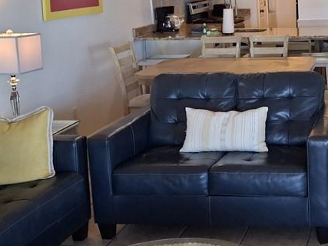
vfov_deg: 24.0
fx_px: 568
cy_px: 51
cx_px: 334
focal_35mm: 60
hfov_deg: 29.8
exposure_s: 1/120
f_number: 1.8
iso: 200
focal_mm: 4.69
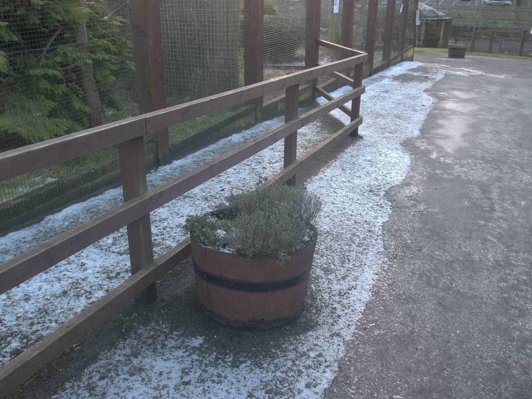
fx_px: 507
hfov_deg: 55.4
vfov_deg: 42.9
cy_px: 200
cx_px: 266
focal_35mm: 33
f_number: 3.3
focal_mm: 5.9
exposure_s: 1/30
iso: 111
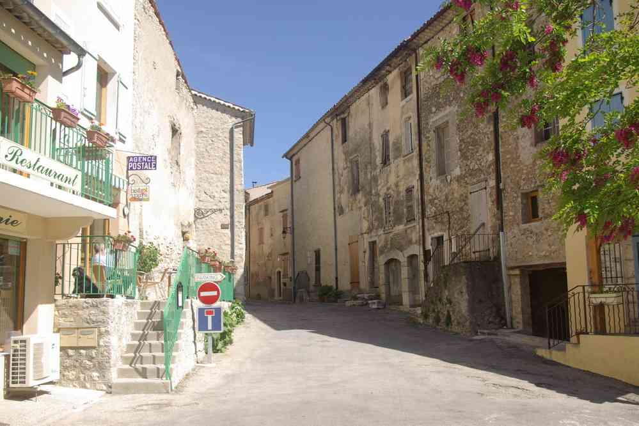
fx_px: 612
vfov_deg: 38.4
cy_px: 213
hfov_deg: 55.1
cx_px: 320
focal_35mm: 34
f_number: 6.7
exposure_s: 1/180
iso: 100
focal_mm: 23
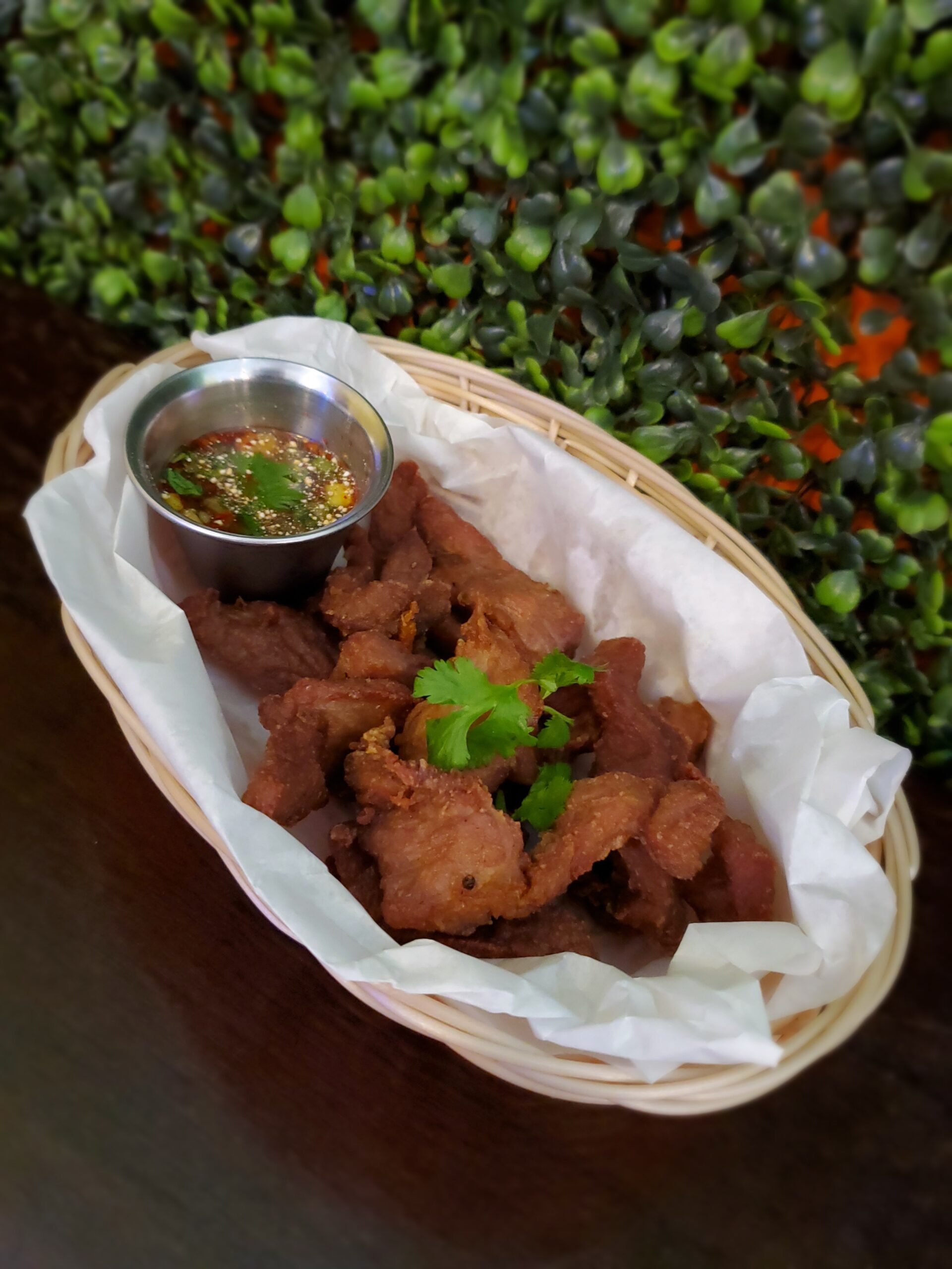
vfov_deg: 67.3
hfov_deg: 53.1
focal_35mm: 26
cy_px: 634
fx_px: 953
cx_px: 476
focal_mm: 4.3
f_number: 1.5
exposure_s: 1/15
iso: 320
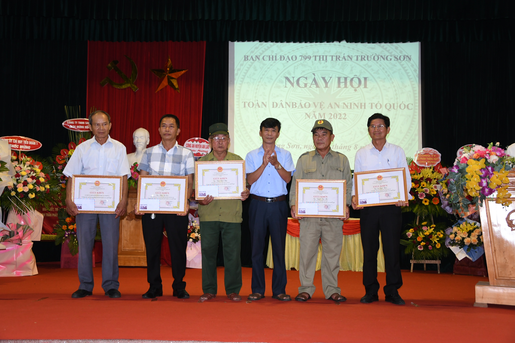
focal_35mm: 42
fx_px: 601
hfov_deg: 46.4
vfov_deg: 31.9
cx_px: 258
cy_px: 172
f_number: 4.5
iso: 1000
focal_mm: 28
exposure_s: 1/200
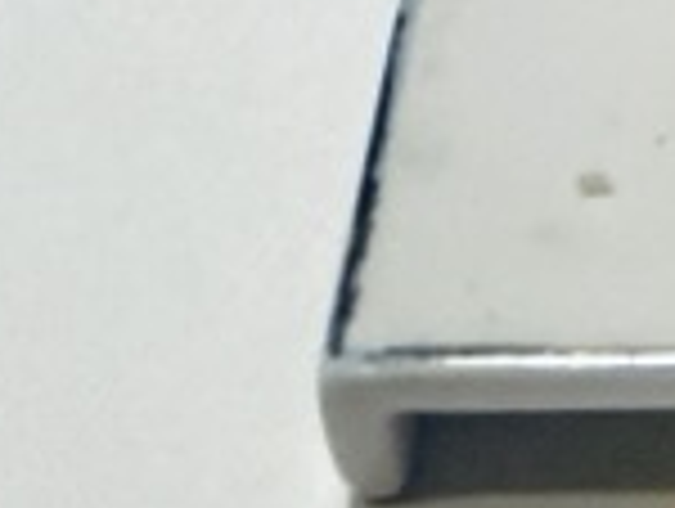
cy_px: 1092
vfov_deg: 8.7
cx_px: 1606
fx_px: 3125
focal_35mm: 160
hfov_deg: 10.6
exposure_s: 1/59
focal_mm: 2.22
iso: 640
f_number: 2.2
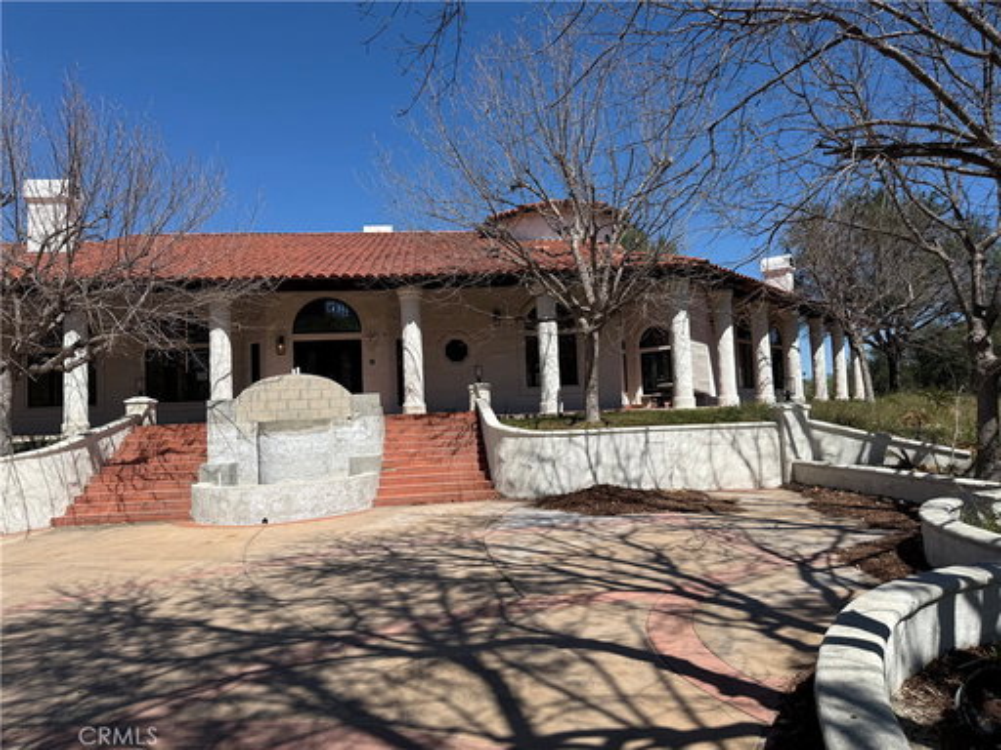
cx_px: 500
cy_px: 375
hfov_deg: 71.6
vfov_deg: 56.8
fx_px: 694
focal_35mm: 24
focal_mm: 6.76
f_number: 1.78
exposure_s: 1/6711
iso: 80
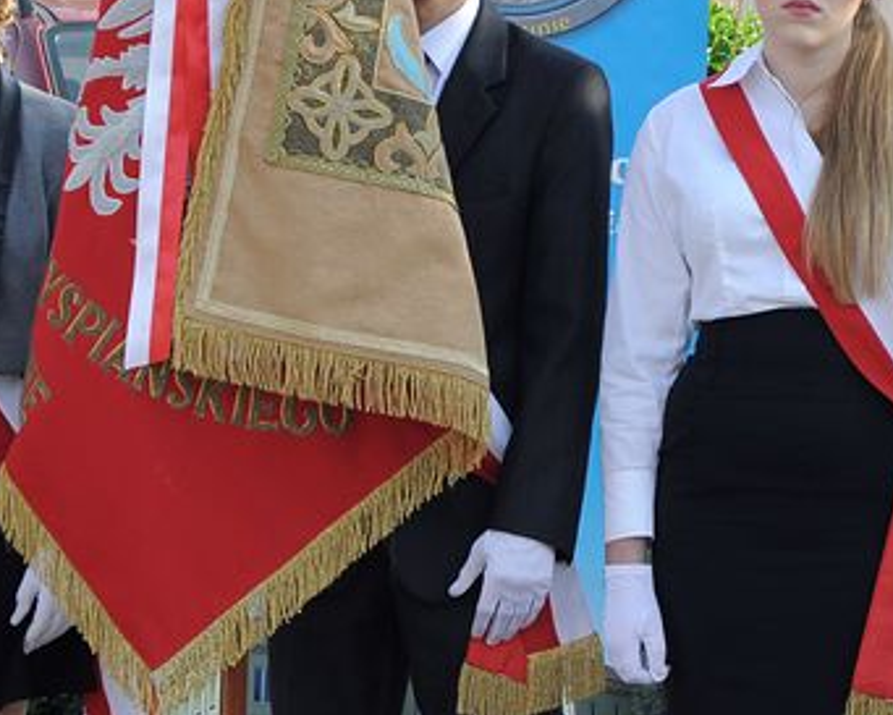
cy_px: 452
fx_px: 9733
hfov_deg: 5.3
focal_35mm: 368
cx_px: 424
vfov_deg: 4.2
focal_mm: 105
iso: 400
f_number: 5.6
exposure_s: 1/400
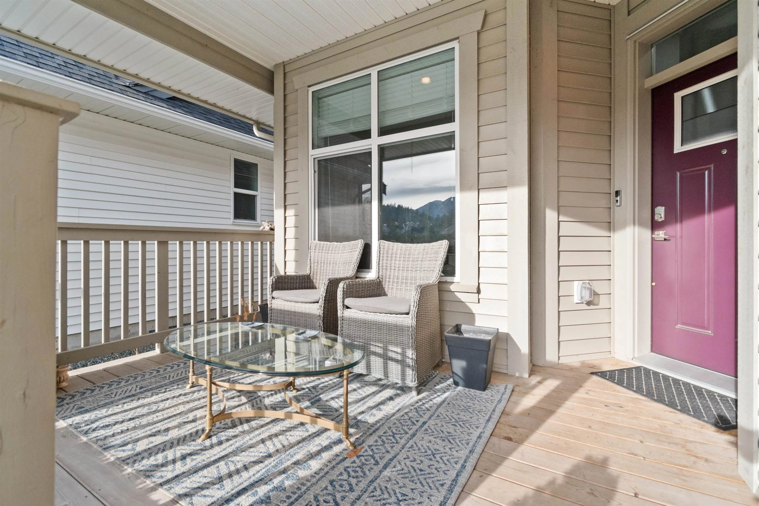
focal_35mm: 15
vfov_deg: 77.3
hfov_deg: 100.4
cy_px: 253
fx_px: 316
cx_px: 380
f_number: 7.1
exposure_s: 1/400
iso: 250
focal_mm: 10
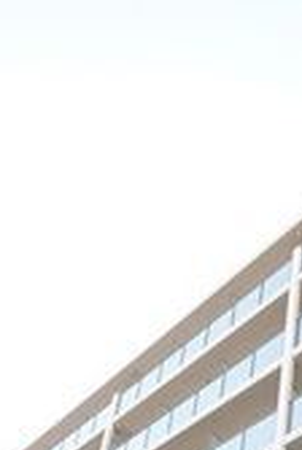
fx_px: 576
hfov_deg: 27.8
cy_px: 641
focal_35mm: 46
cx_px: 294
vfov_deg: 29.7
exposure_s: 1/250
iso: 800
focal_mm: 8
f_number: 9
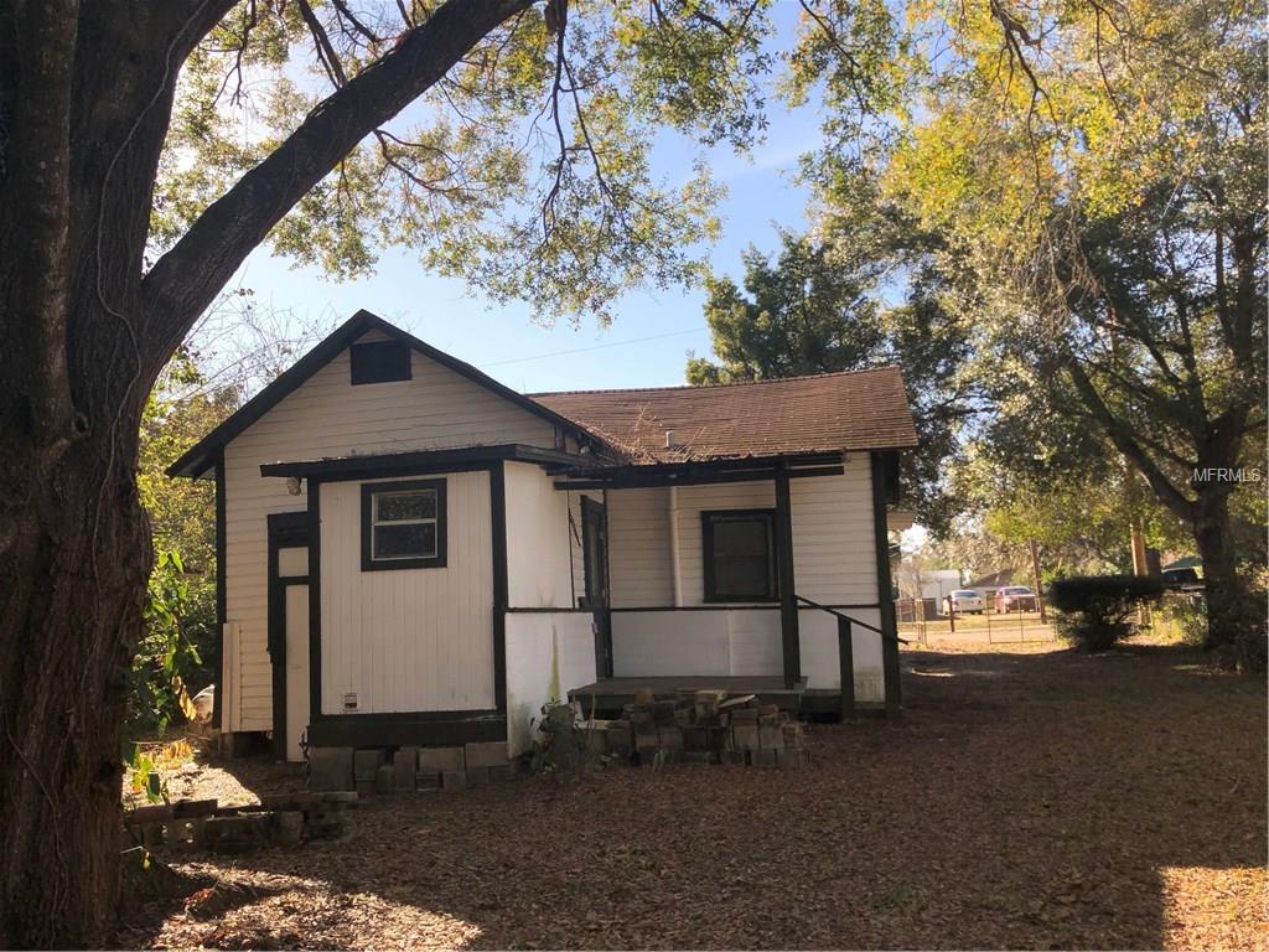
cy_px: 476
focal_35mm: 28
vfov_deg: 49.7
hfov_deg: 63.4
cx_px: 634
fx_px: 1026
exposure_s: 1/1333
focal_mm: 4
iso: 20
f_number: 1.8
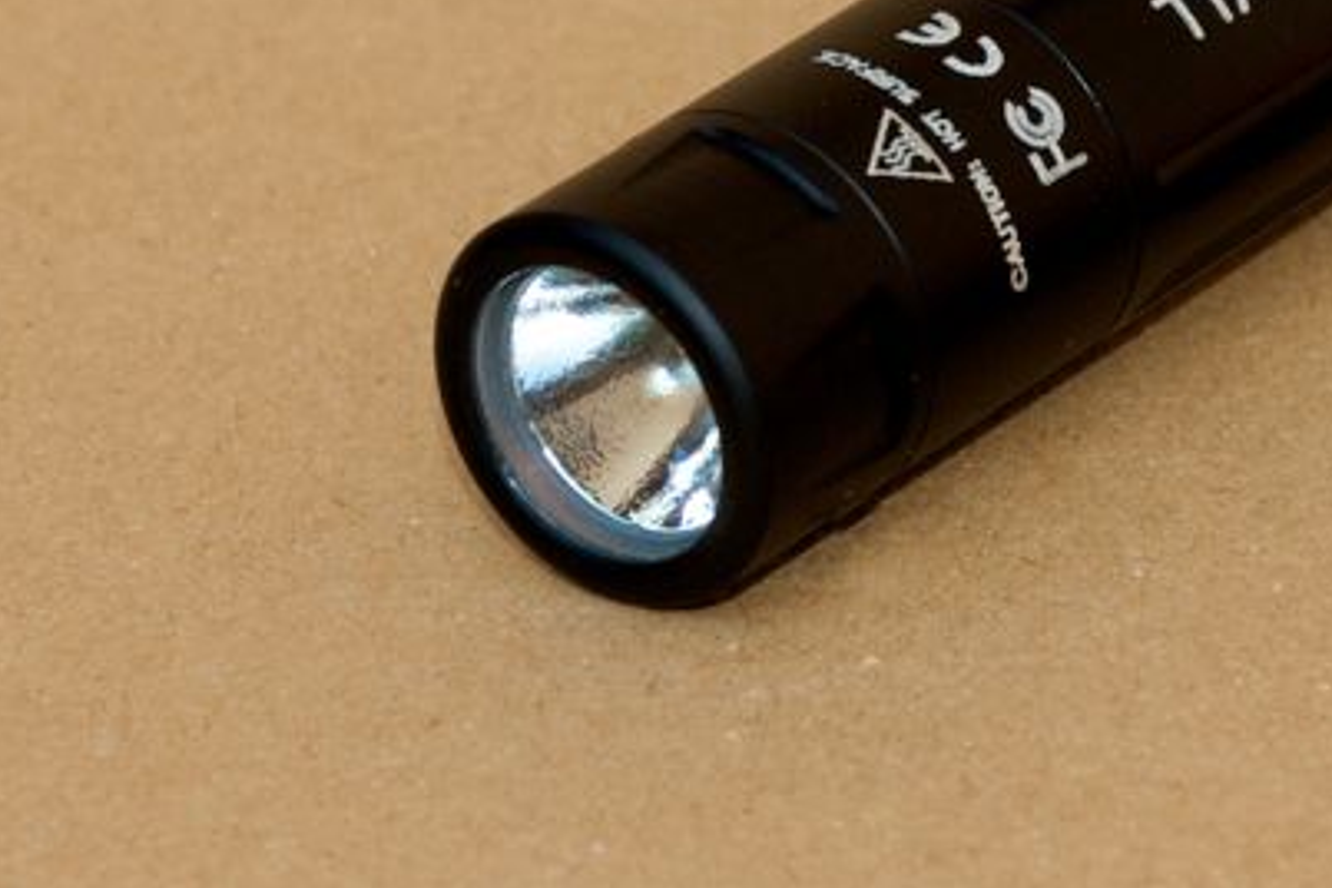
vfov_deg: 7.9
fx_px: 6400
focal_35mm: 173
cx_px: 1246
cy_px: 432
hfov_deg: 11.8
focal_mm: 58
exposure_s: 1/90
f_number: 8
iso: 200
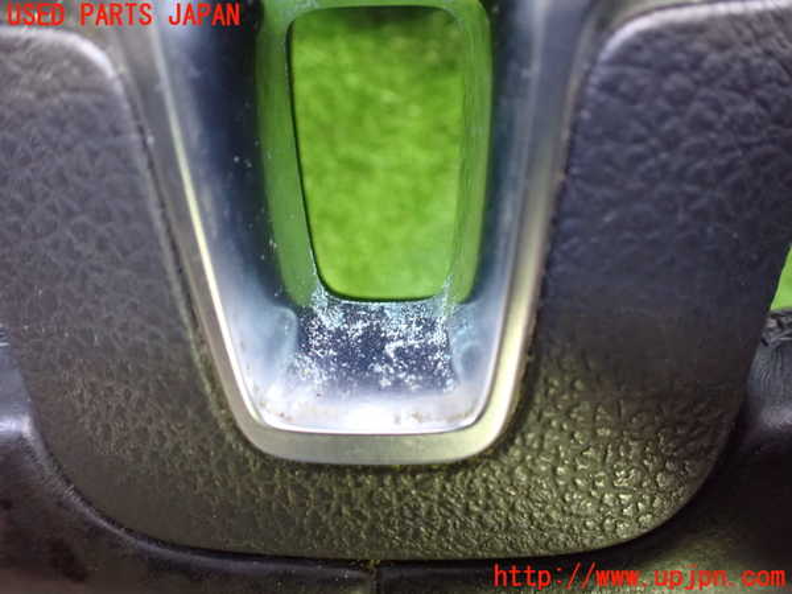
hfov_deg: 60.0
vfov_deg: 46.8
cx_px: 396
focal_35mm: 30
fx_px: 686
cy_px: 297
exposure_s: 1/30
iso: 1250
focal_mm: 5.4
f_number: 2.3
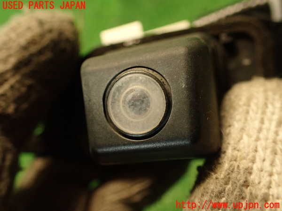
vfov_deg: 46.8
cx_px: 141
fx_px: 244
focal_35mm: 30
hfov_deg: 60.0
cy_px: 106
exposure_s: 1/30
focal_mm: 5.4
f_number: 2.3
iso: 400
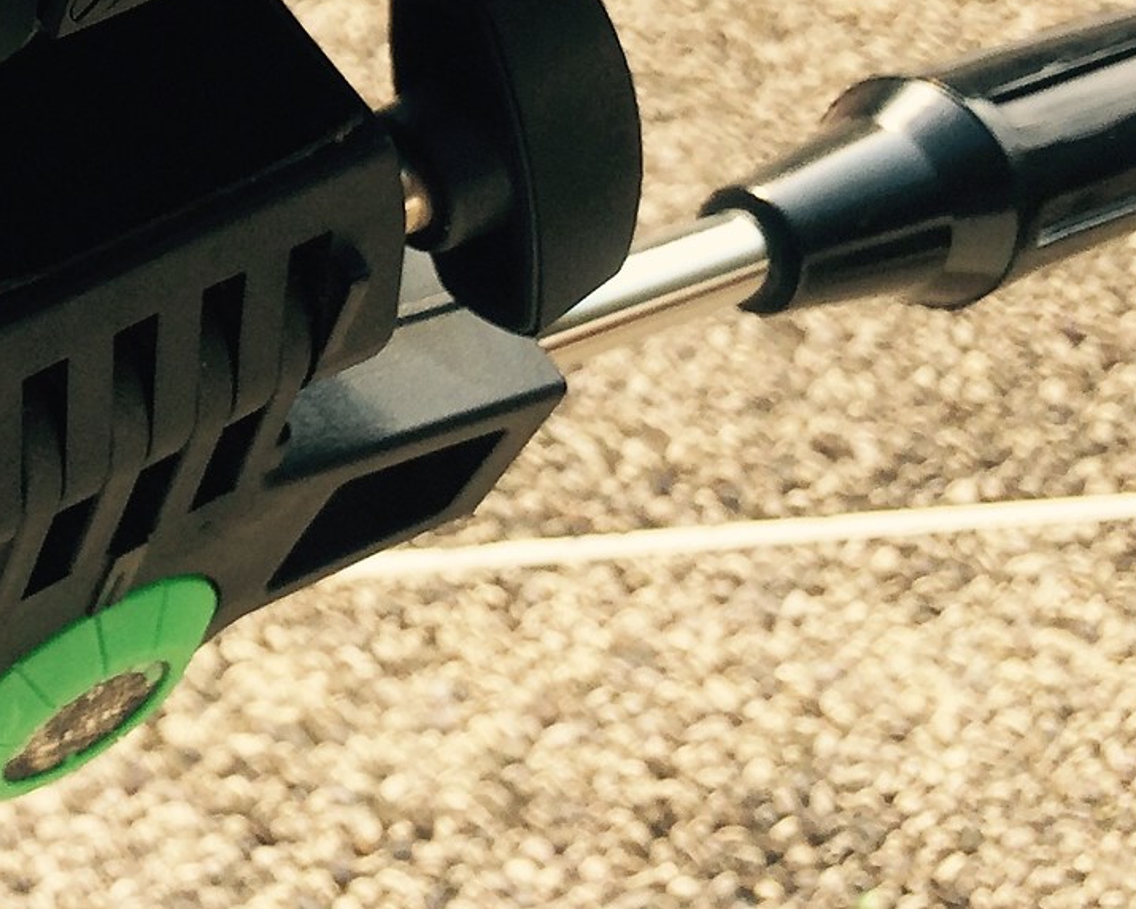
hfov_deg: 19.1
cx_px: -218
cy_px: -445
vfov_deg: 15.0
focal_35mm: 95
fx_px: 3194
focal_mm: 4.15
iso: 32
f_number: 2.2
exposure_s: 1/612
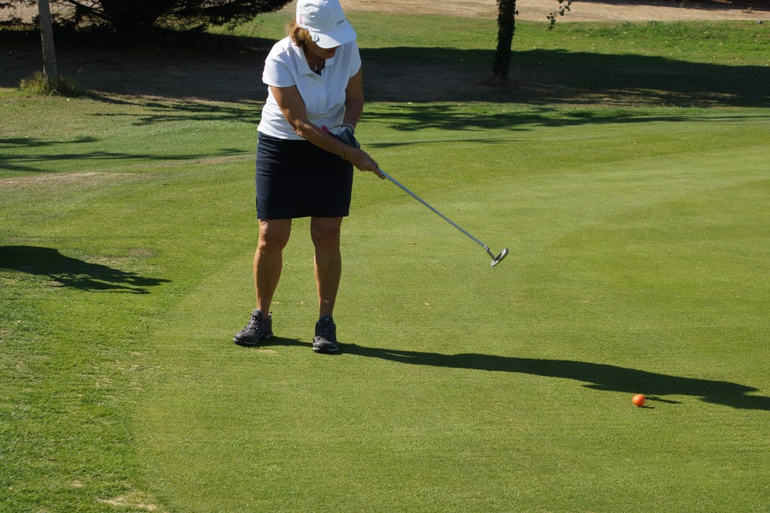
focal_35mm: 75
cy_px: 256
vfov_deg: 18.2
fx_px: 1604
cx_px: 385
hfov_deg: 27.0
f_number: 7.1
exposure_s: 1/250
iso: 100
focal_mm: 50
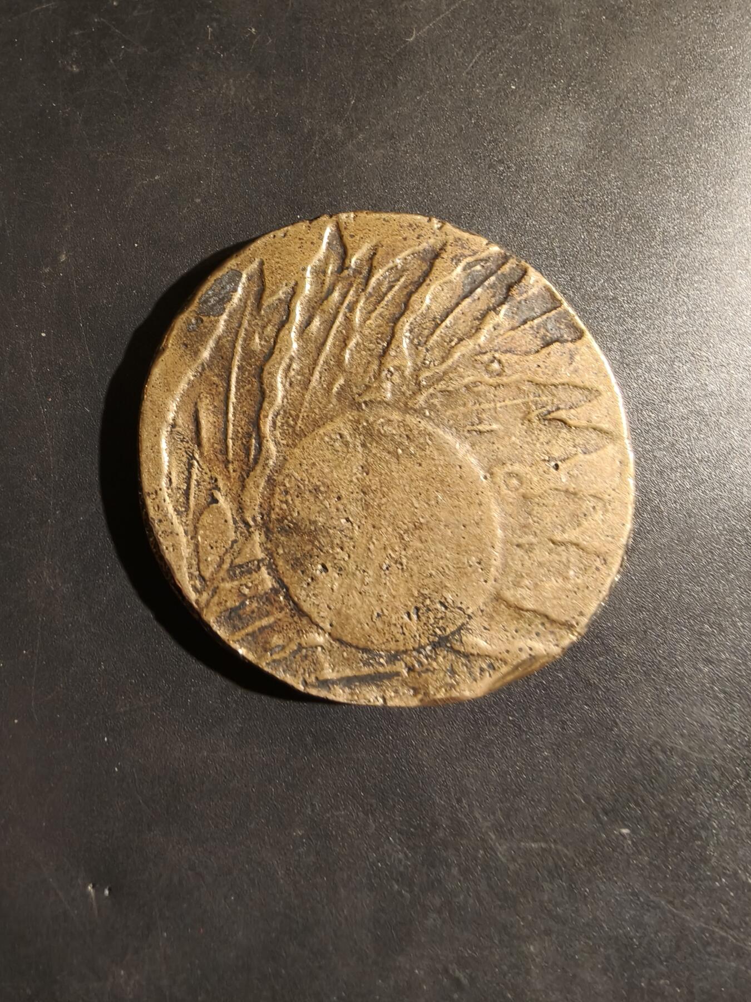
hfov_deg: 58.9
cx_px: 376
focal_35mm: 23
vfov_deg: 73.9
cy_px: 501
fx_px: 665
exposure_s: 1/61.2
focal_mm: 2.32
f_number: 2
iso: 250
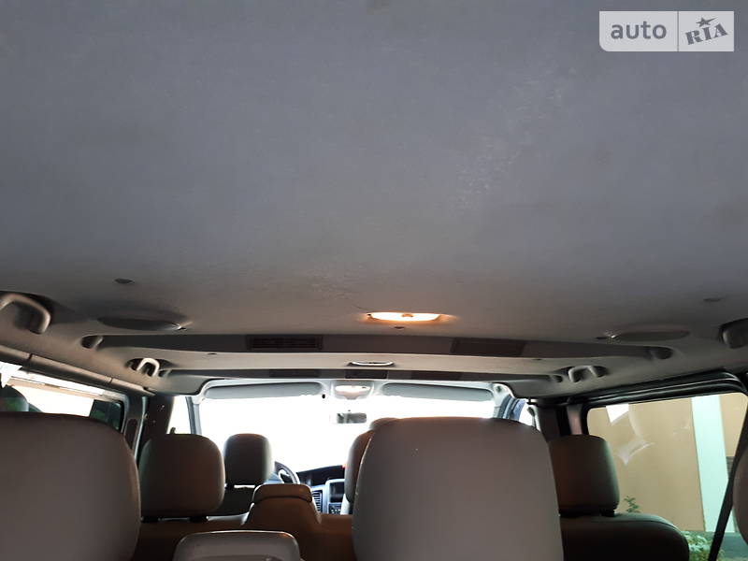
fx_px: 583
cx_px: 374
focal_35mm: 27
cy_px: 280
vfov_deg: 51.4
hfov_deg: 65.3
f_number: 1.9
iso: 200
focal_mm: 3.6
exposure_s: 1/17
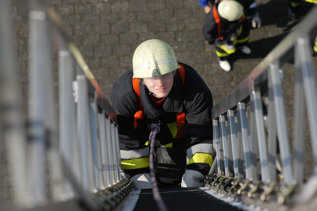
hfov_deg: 10.2
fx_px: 1781
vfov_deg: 6.8
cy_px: 106
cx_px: 158
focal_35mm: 202
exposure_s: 1/750
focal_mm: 135
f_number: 7.1
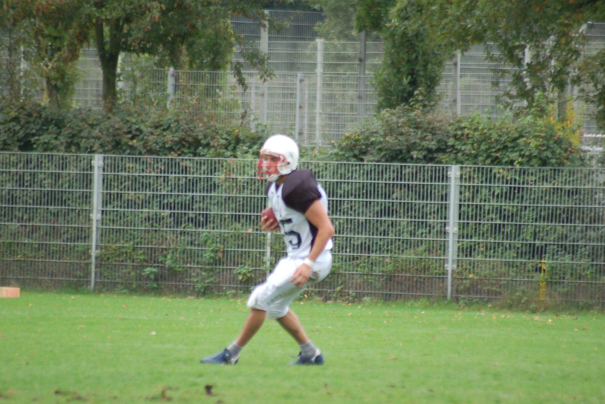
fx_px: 7612
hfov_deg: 4.6
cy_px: 202
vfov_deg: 3.0
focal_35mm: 453
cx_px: 300
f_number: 5.6
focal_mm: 300
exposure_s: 1/320
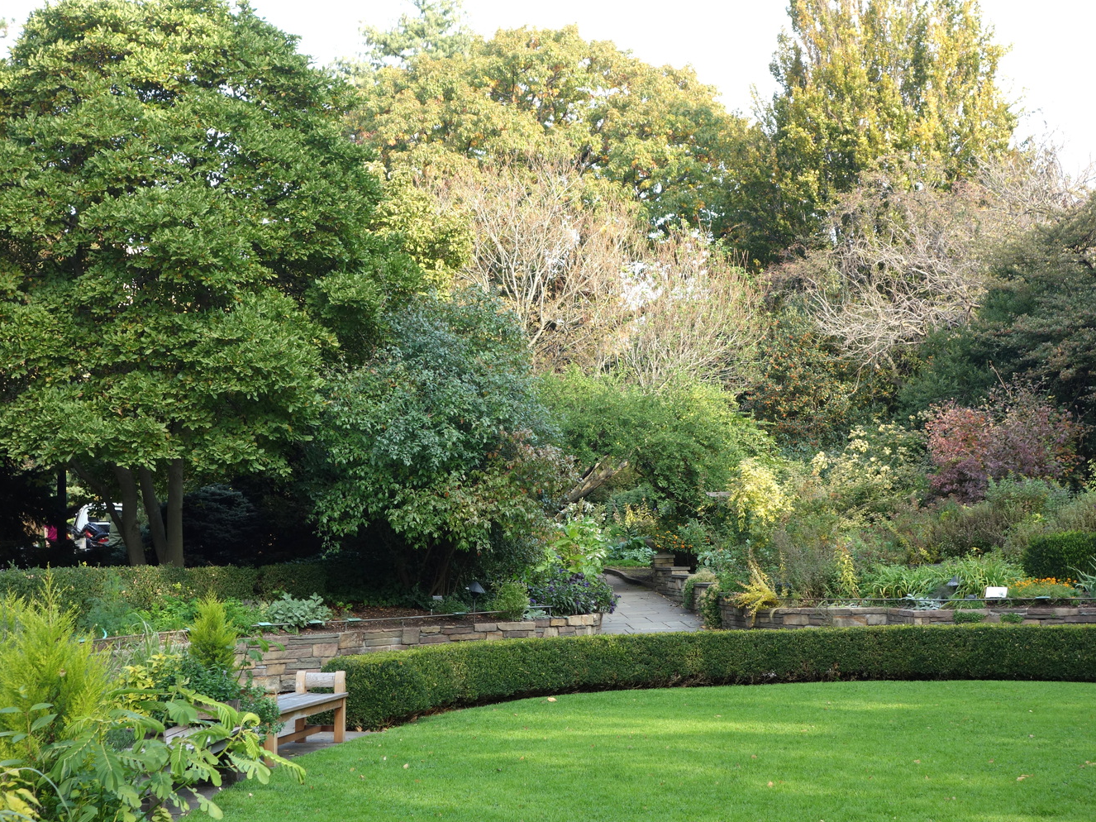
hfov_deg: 31.2
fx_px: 1963
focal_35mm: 62
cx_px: 544
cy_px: 411
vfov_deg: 23.6
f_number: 5
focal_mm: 21.29
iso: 125
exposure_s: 1/100
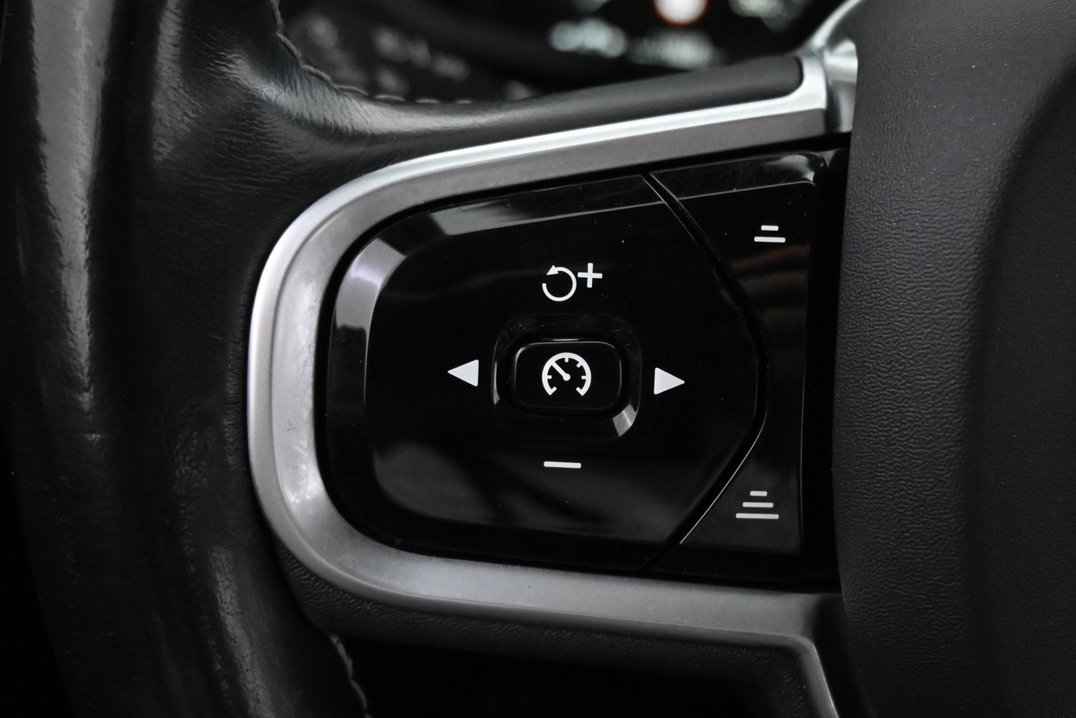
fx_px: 1285
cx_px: 585
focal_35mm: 43
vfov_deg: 31.2
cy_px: 366
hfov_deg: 45.4
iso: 5600
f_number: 4
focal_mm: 22
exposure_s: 1/40
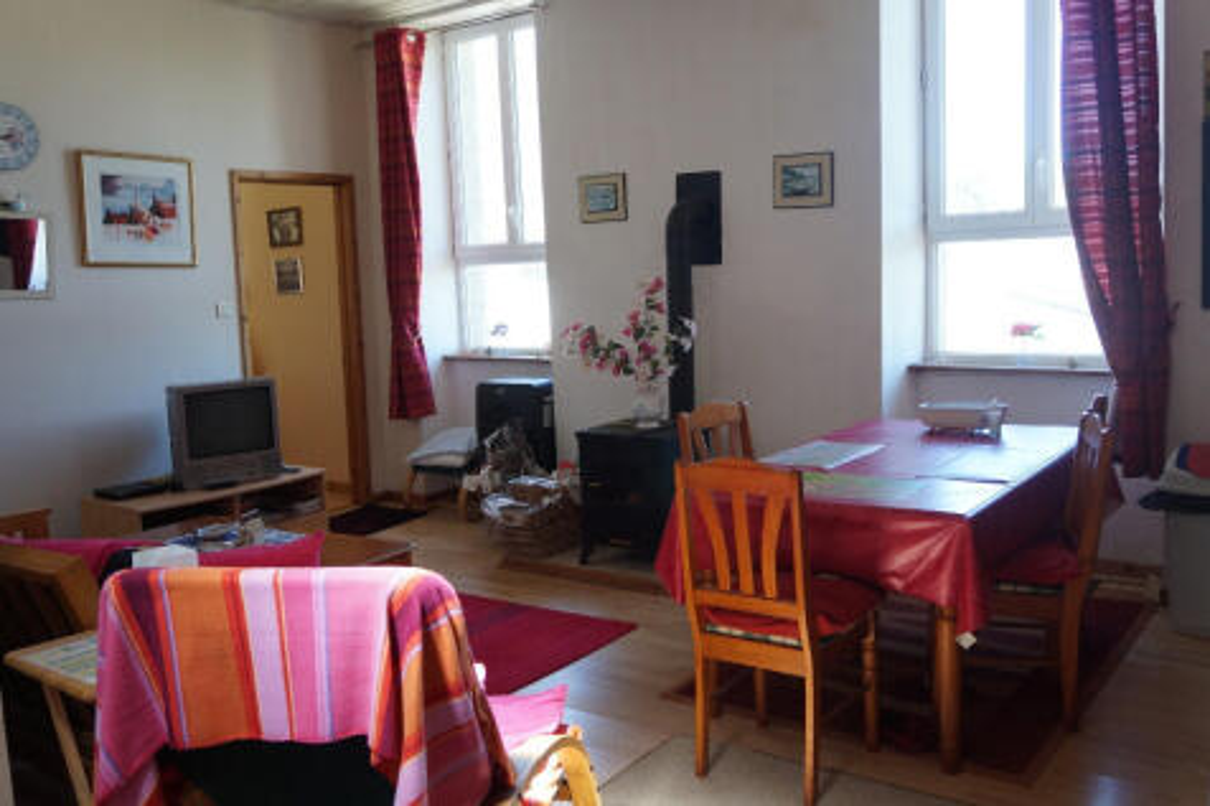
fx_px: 1058
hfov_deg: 59.5
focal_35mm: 32
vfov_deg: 41.7
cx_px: 605
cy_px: 403
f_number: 4
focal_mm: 21
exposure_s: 1/50
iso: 200
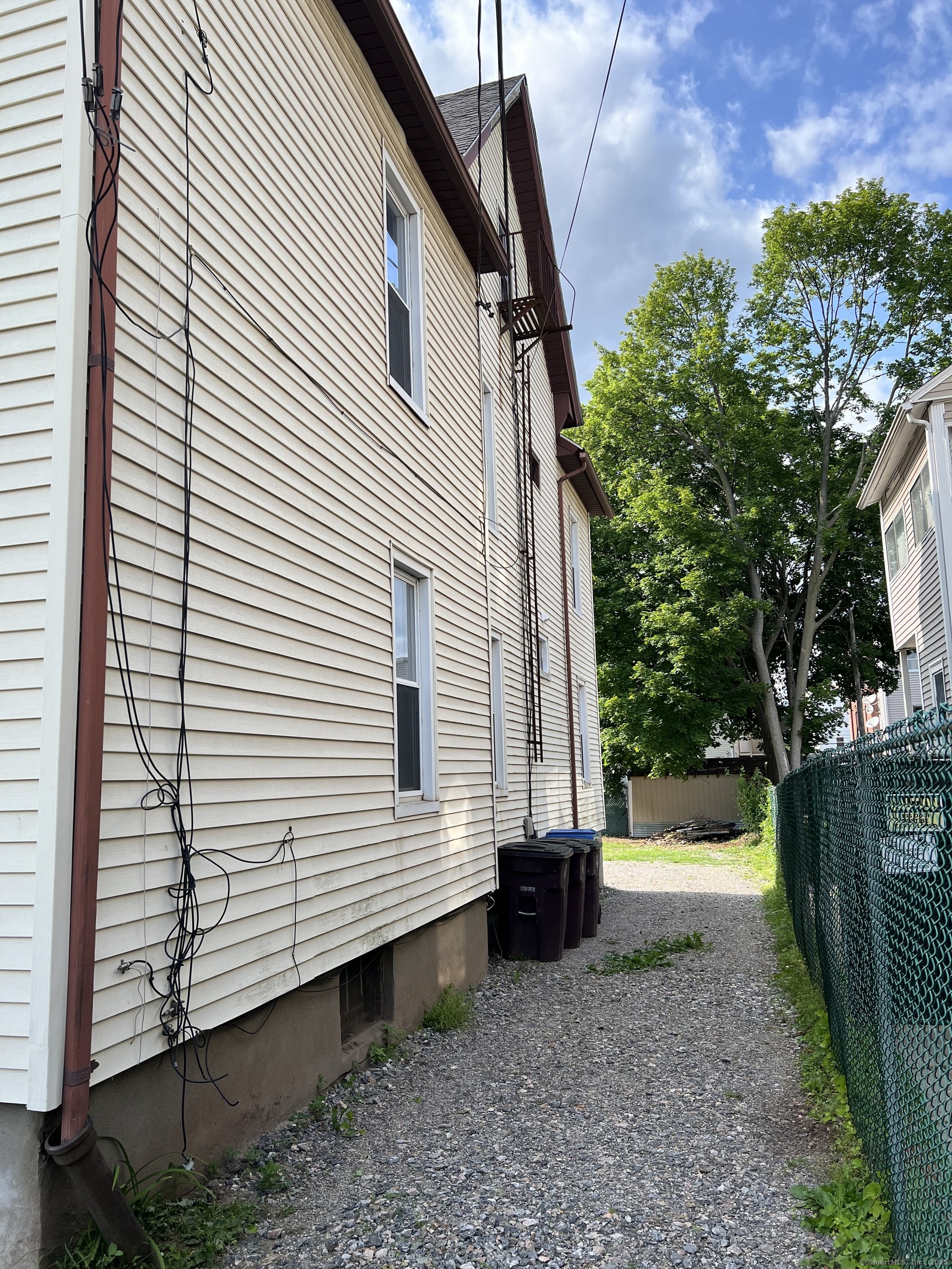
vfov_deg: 67.3
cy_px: 634
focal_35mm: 26
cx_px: 476
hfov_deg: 53.1
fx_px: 953
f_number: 1.5
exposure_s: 1/1295
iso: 50
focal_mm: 5.7
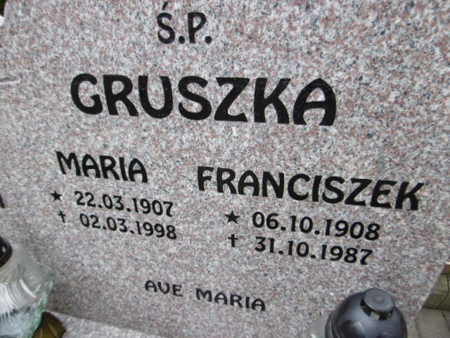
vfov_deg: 56.8
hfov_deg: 71.6
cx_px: 225
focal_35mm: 24
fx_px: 312
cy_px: 169
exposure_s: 1/100
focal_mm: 4.3
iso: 100
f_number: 3.1
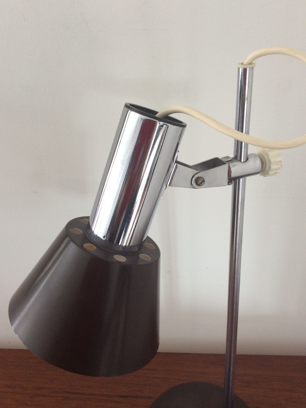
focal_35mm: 33
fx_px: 389
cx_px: 153
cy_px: 198
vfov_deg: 55.3
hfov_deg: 42.9
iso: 50
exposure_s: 1/25
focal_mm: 3.3
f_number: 2.4
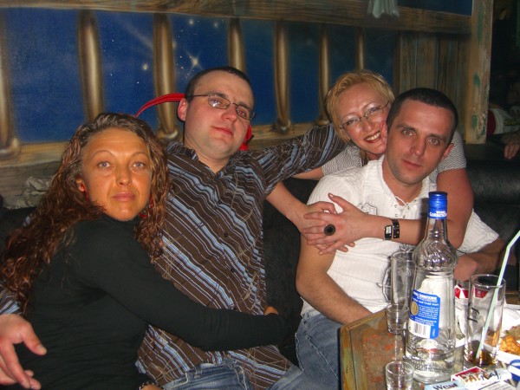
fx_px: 571
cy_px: 195
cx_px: 260
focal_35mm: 38
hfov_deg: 49.0
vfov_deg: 37.7
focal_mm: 7.9
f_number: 2.8
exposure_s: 1/60
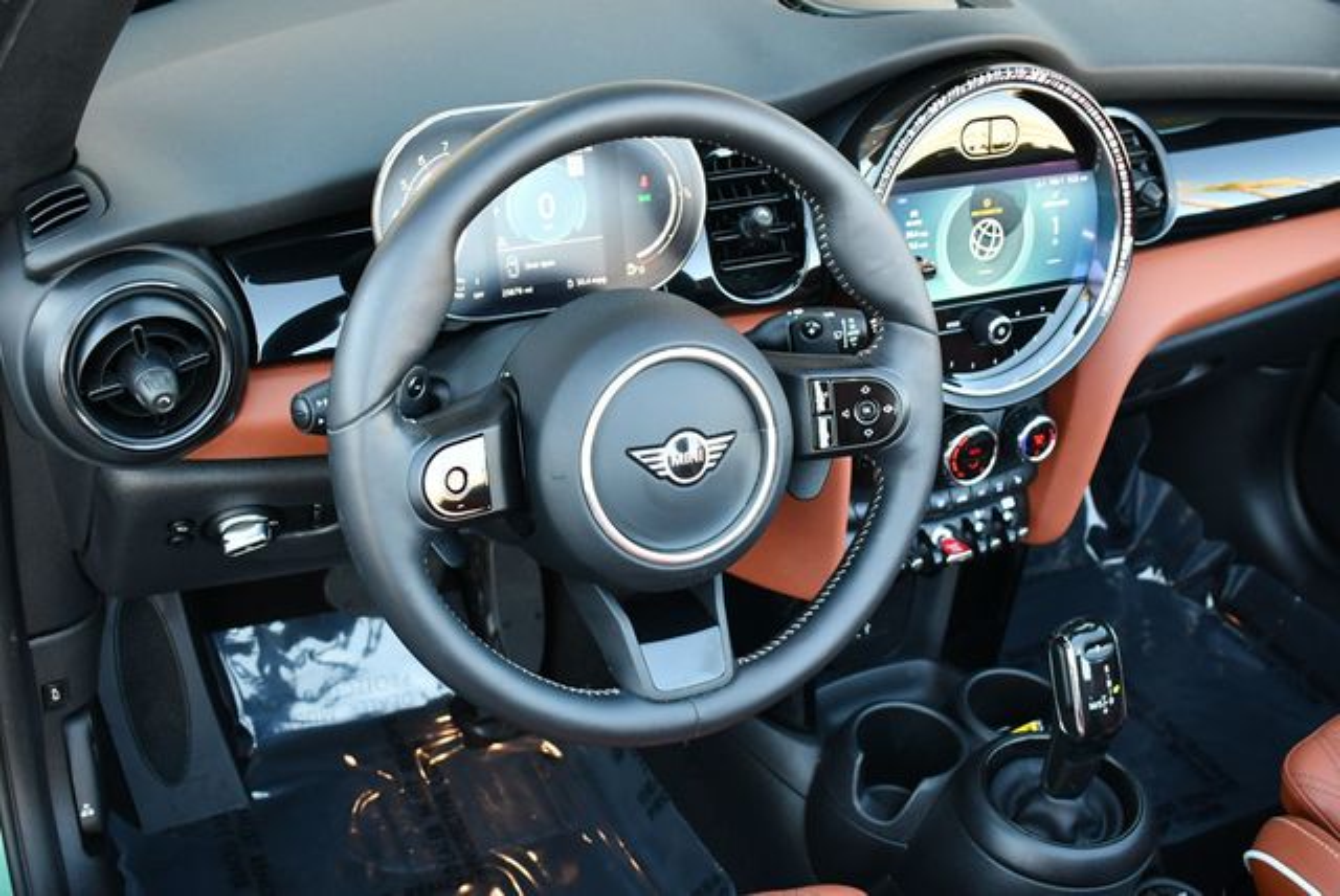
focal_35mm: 44
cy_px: 448
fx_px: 1639
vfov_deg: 30.6
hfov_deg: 44.5
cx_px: 670
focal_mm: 22
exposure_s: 1/200
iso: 800
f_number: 3.8
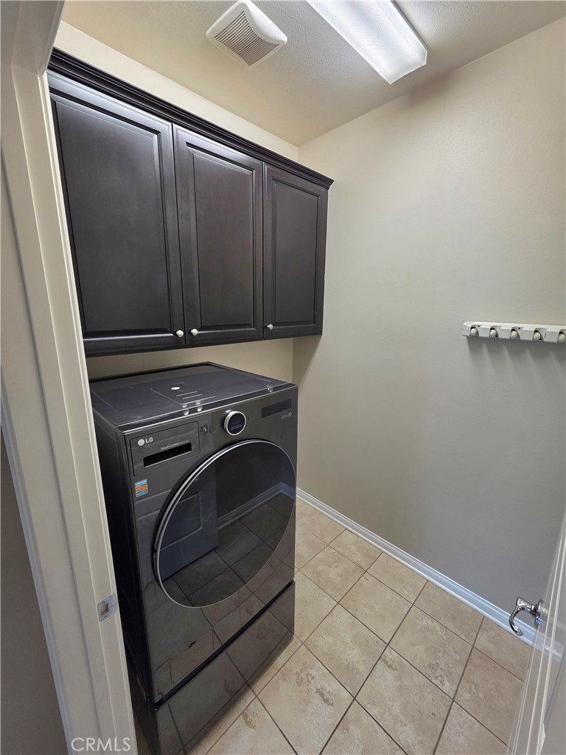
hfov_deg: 89.9
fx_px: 283
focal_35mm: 13
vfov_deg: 106.2
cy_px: 378
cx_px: 283
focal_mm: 2.2
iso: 250
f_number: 1.9
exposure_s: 1/60.2
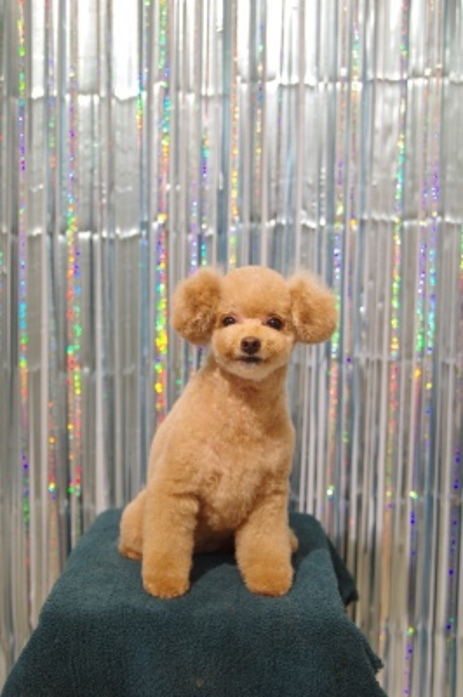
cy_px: 348
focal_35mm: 49
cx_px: 232
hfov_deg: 27.5
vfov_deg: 40.4
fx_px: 947
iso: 320
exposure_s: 1/80
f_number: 2.8
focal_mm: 33
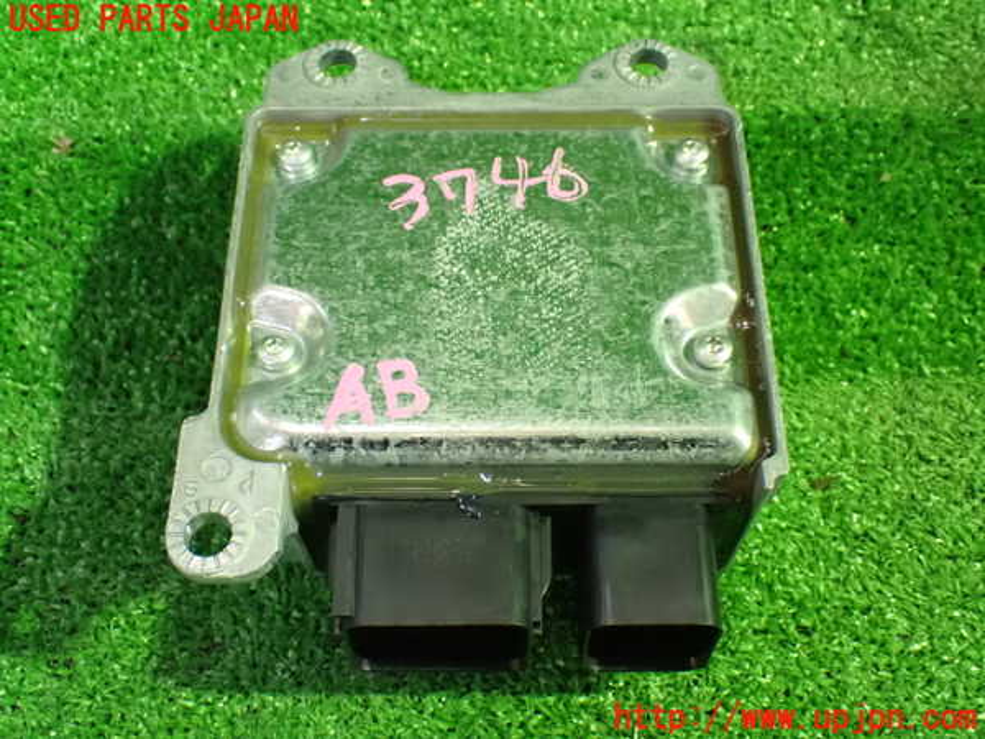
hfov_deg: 42.9
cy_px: 370
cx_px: 492
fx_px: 1252
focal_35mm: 44
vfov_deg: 32.9
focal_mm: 7.84
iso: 1600
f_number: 2.9
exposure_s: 1/40
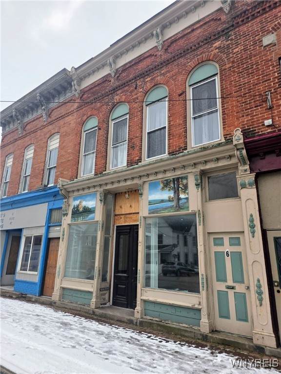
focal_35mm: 23
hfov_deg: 58.9
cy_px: 187
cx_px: 140
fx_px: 249
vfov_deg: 73.9
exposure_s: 1/359
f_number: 1.7
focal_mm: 6.3
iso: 40
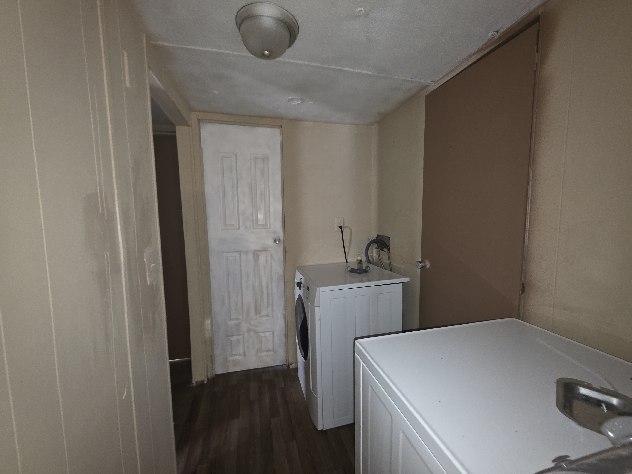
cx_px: 316
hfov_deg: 106.2
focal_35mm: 13
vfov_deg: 89.9
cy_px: 237
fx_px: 237
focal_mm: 2.2
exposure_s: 1/9.99
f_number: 1.9
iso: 1250
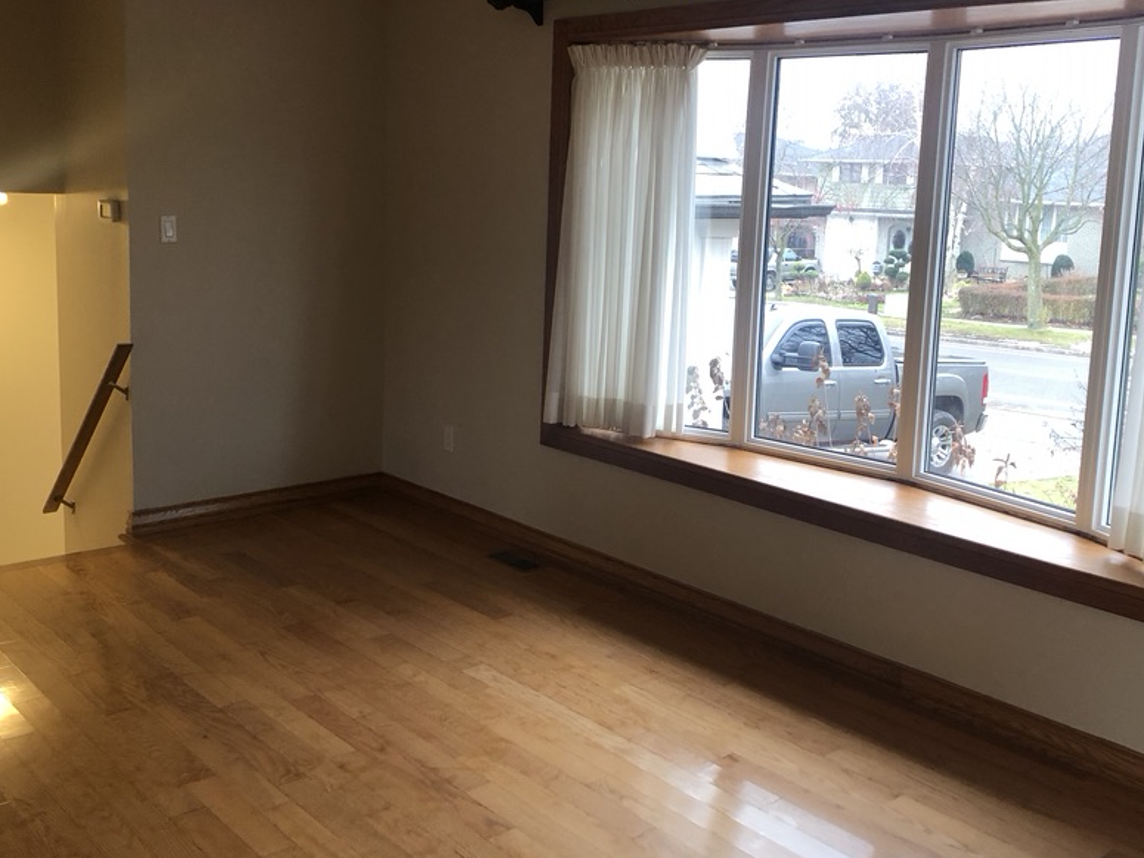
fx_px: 1223
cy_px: 335
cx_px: 605
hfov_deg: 50.1
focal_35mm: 37
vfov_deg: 38.5
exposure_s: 1/30
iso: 40
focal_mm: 3.99
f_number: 1.8
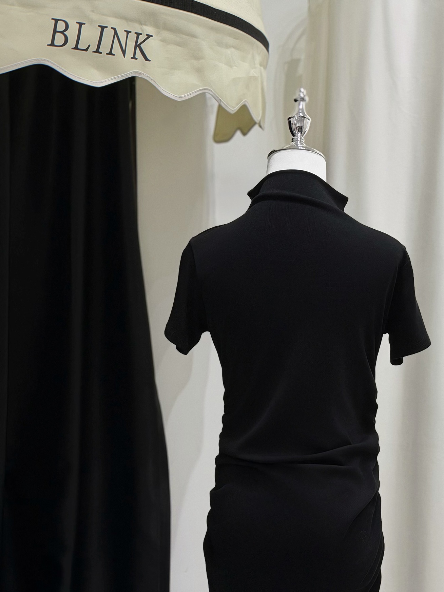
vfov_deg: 29.2
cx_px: 287
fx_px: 1129
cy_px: 390
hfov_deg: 22.2
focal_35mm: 66
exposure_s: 1/100
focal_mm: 6.76
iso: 80
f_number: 1.78
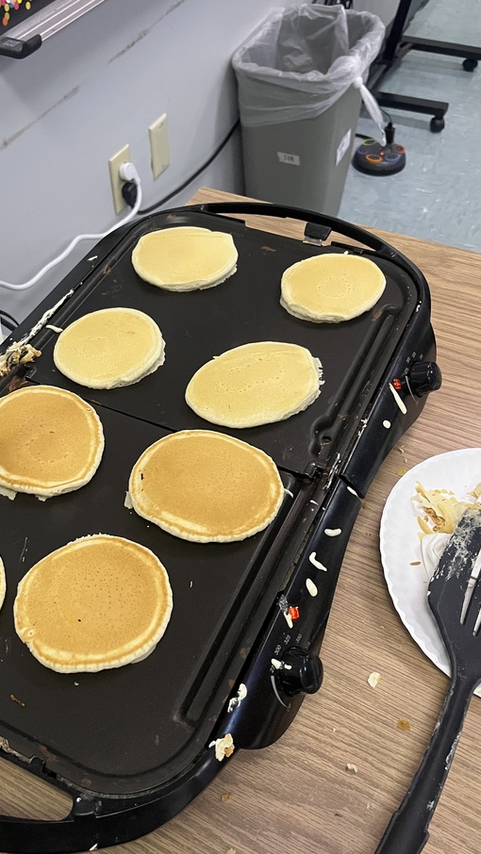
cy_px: 441
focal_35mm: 32
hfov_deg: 36.6
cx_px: 191
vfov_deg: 61.0
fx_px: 725
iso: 500
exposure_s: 1/60
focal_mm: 5.1
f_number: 1.6
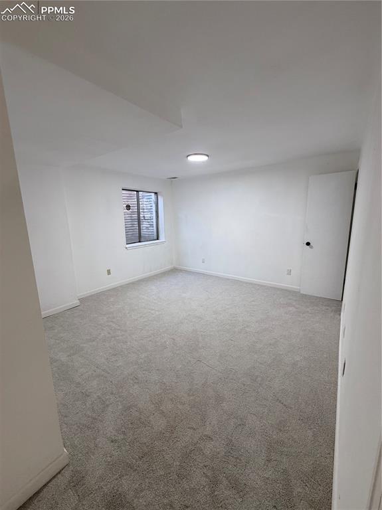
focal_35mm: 14
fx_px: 206
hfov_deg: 85.6
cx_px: 191
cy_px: 255
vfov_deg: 102.1
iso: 250
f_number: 2.2
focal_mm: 2.22
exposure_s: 1/60
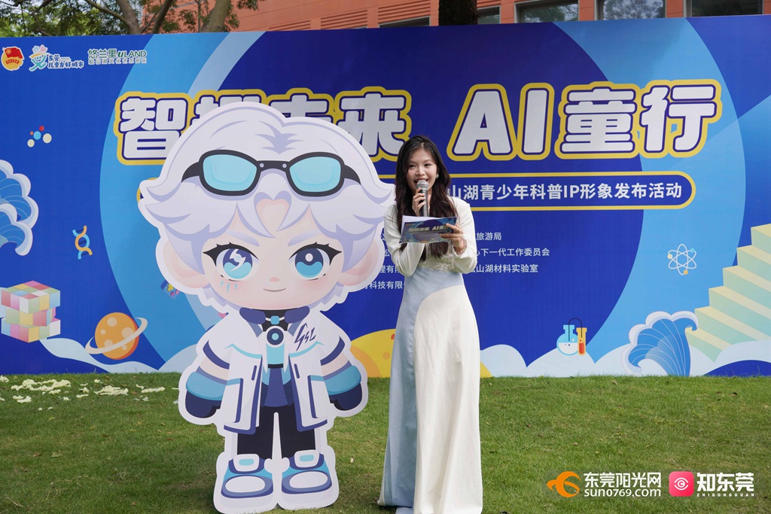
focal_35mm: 38
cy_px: 257
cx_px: 386
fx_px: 819
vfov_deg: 34.8
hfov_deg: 50.4
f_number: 3.5
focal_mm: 25.5
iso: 100
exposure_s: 1/640
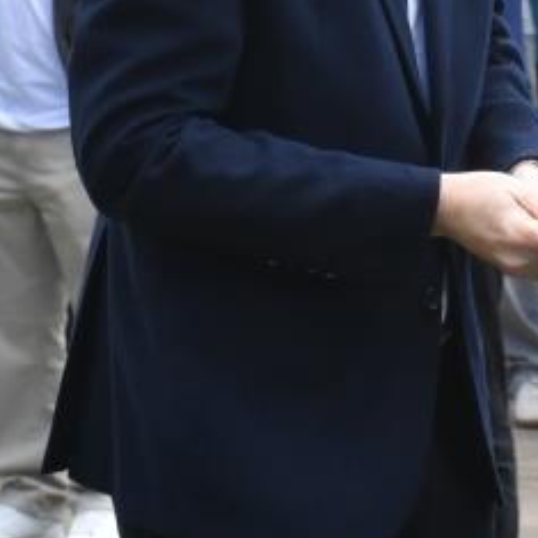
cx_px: 822
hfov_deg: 4.2
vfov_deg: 4.2
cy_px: 102
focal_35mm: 416
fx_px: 7312
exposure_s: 1/500
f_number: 11
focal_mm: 75
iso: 1600
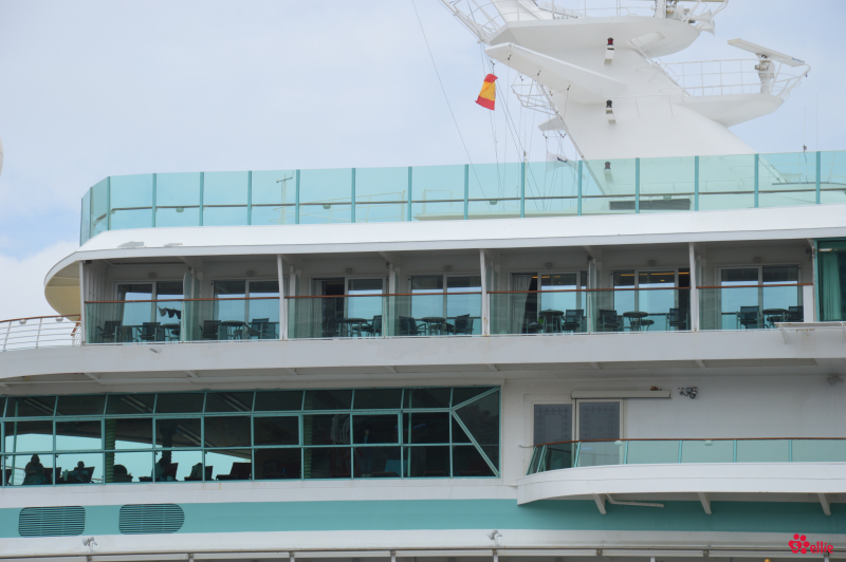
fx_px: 3698
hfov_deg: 13.1
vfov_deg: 8.7
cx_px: 423
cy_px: 281
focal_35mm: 158
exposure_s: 1/250
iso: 100
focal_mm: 105
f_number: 8
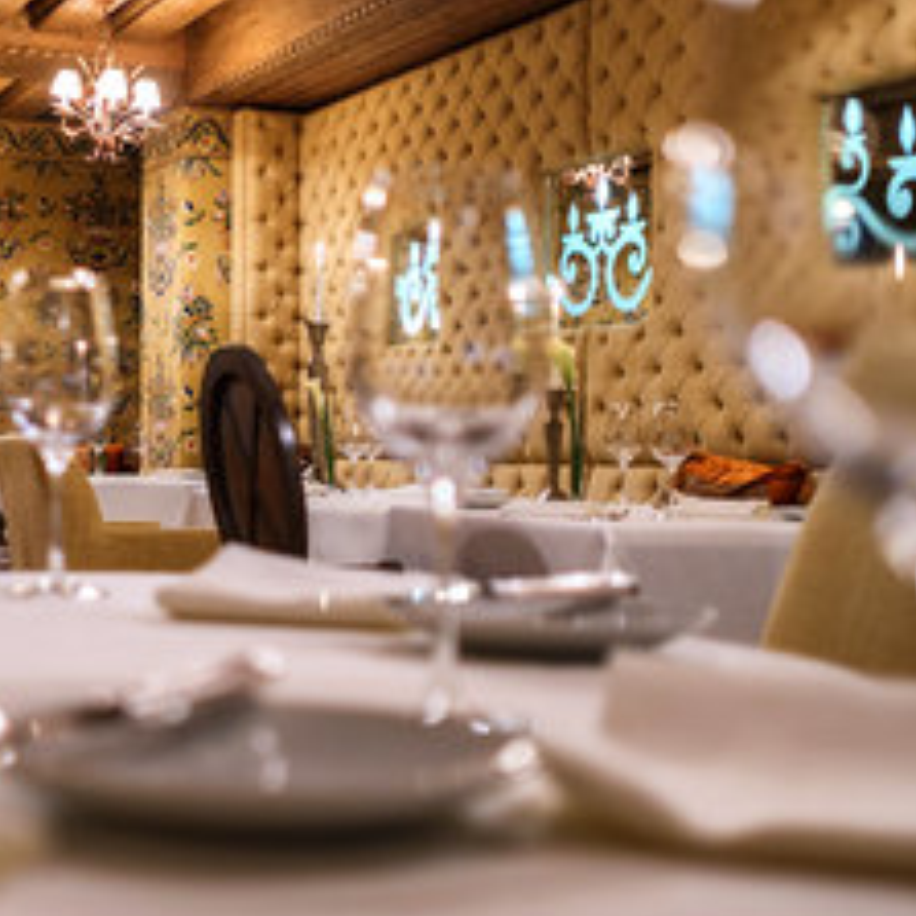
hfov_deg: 26.4
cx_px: 193
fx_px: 1916
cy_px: 357
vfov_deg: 26.8
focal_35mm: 64
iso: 200
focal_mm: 23
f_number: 2
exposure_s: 1/20
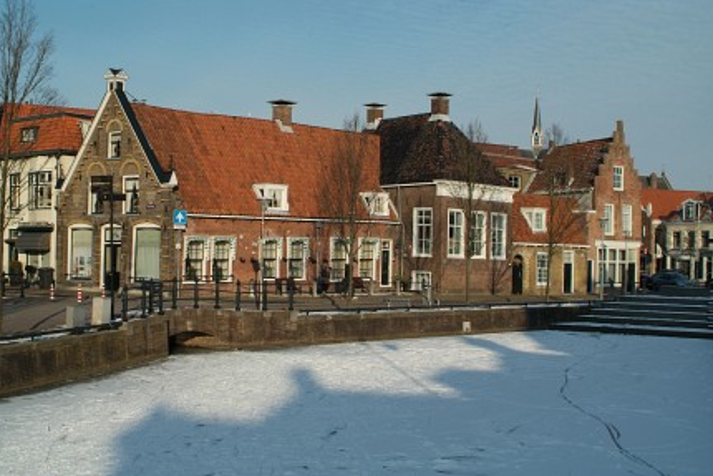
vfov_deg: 30.5
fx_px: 872
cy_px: 245
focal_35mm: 44
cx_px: 345
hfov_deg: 44.5
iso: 200
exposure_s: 1/500
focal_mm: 28
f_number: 6.7
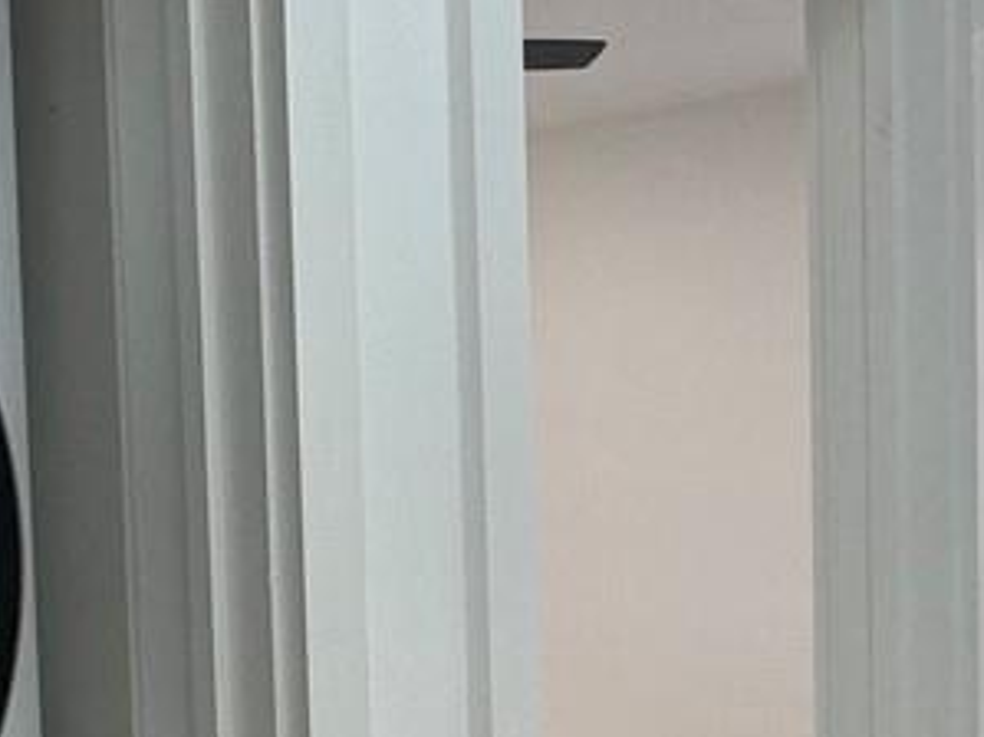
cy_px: 681
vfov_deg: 19.2
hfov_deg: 25.0
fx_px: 2131
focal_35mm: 75
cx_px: 49
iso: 100
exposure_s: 1/99
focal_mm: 2.22
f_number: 2.2
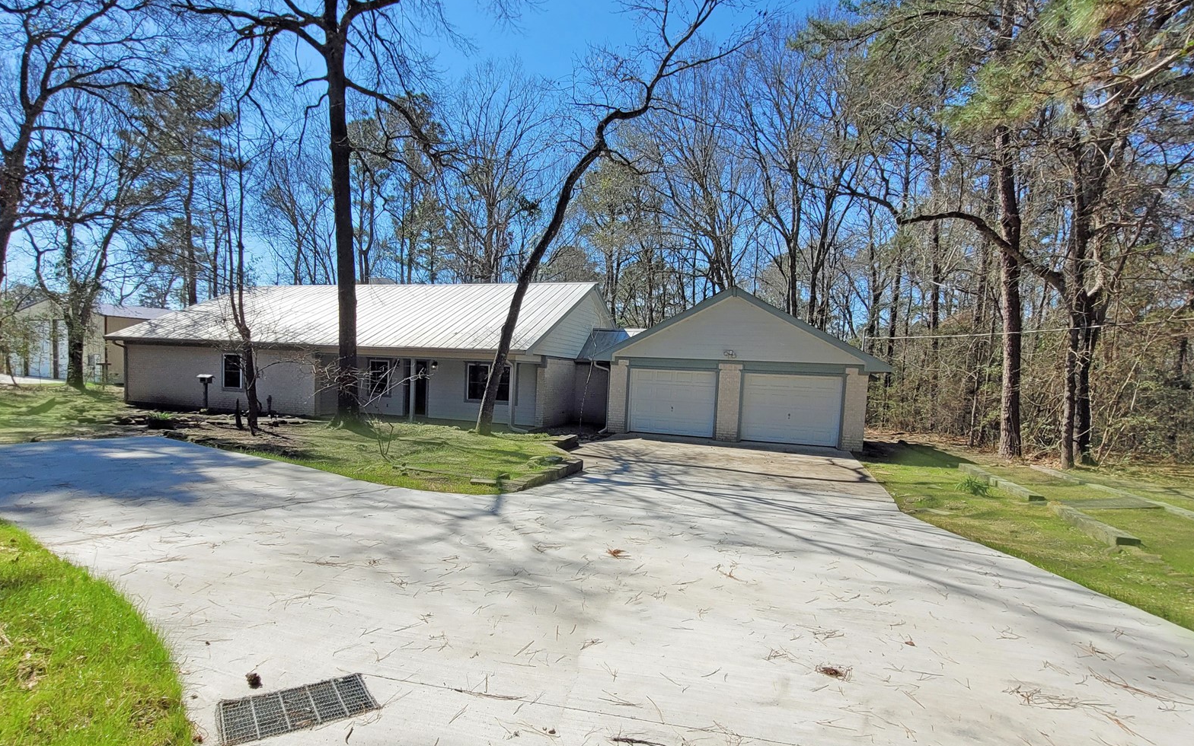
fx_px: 586
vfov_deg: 64.7
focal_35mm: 18
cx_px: 547
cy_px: 422
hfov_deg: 90.9
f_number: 2.2
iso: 40
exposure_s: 1/1550
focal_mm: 1.74
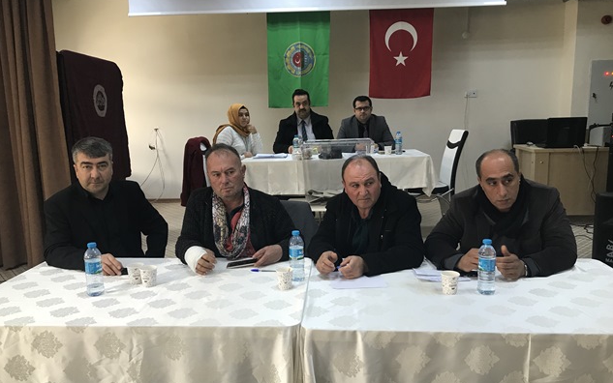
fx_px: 501
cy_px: 188
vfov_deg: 41.9
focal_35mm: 30
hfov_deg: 62.9
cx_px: 306
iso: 25
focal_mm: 3.99
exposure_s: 1/33
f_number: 1.8
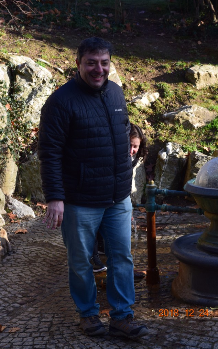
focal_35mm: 71
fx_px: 675
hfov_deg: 18.4
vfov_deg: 29.0
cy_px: 173
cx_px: 106
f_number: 9
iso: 400
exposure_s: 1/160
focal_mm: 46
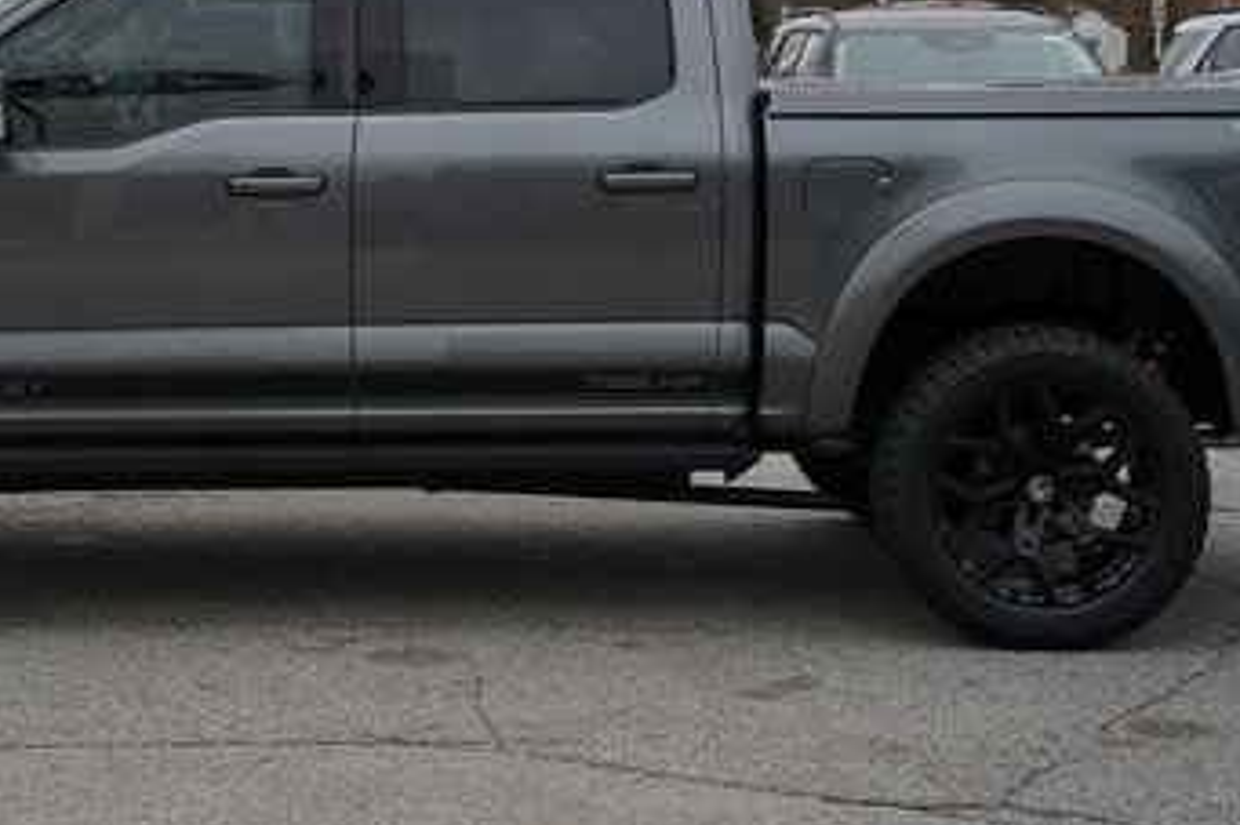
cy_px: 144
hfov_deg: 26.2
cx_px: 404
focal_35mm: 77
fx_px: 2651
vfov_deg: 17.5
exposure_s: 1/60
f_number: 4
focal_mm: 41
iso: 125
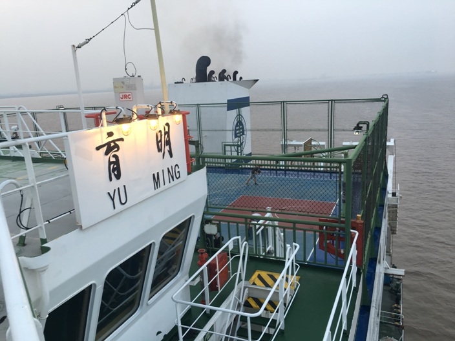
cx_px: 228
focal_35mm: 29
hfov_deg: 61.7
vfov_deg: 48.2
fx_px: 381
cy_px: 170
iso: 32
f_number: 2.2
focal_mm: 4.15
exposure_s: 1/50
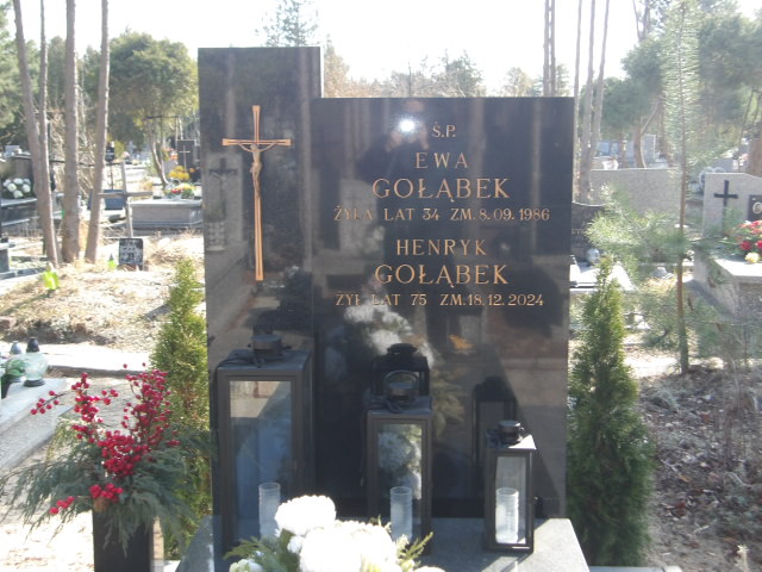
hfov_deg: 44.8
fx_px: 925
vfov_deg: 34.3
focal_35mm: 42
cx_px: 381
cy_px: 286
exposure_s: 1/122
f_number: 3.7
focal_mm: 7.6
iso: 100
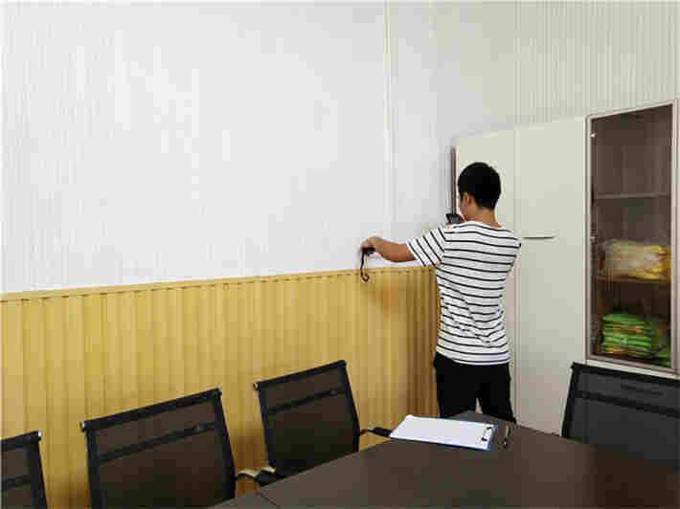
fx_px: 589
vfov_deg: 46.8
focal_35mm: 30
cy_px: 254
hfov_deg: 60.0
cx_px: 340
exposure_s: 1/100
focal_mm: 3.95
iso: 79
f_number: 1.8
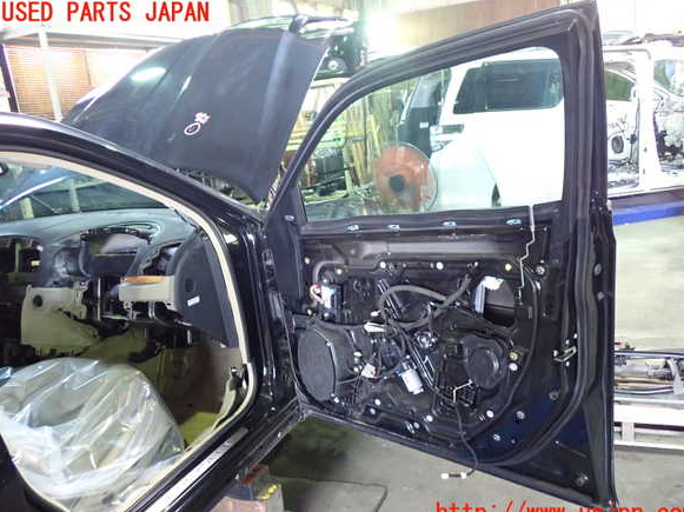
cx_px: 348
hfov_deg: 58.4
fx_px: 612
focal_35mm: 31
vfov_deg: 45.4
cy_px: 264
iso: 800
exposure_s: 1/25
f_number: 2.3
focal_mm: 5.4
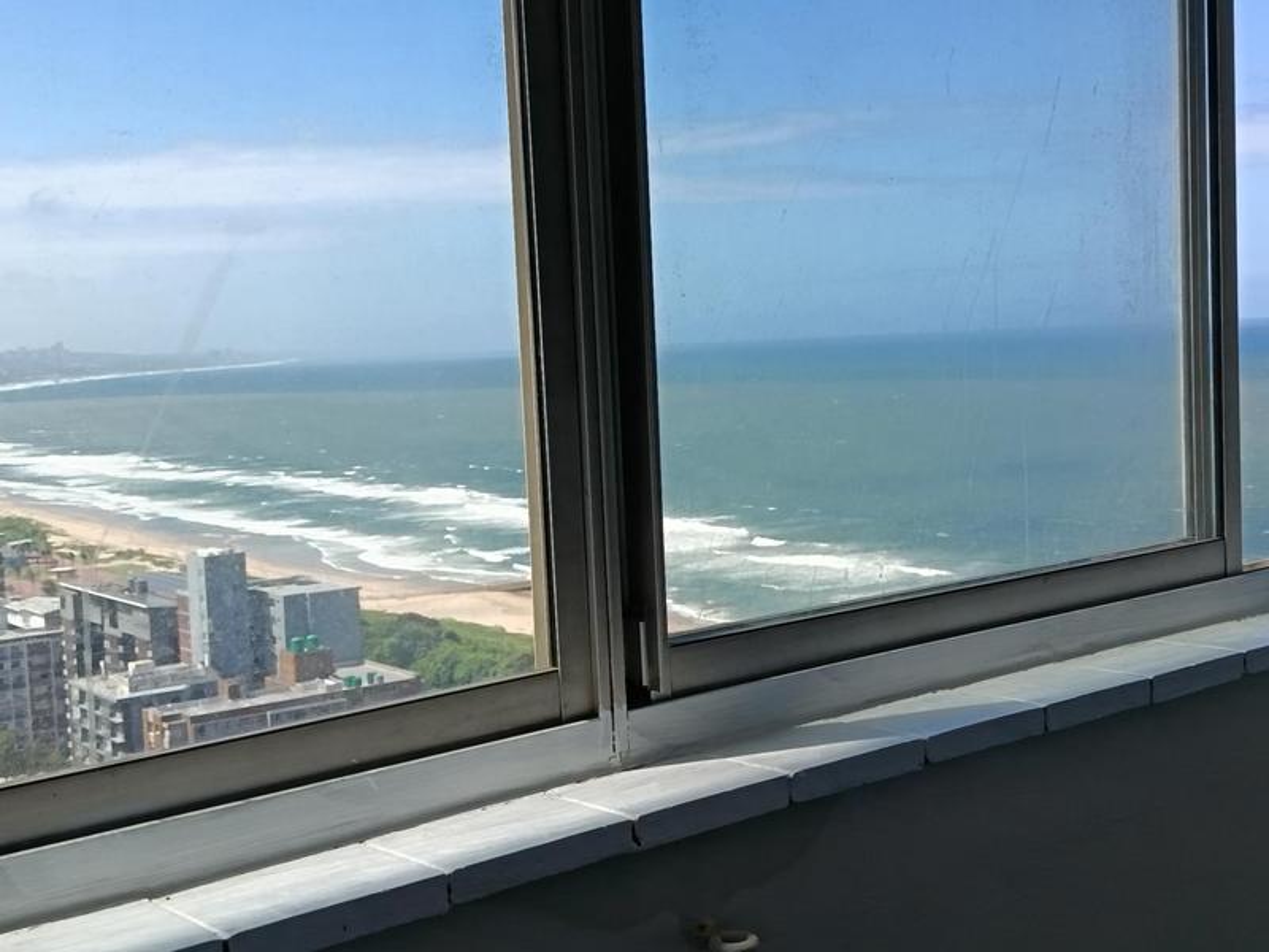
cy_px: 476
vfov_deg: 30.3
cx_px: 634
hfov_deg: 39.7
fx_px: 1760
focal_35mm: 48
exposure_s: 1/346
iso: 100
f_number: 1.75
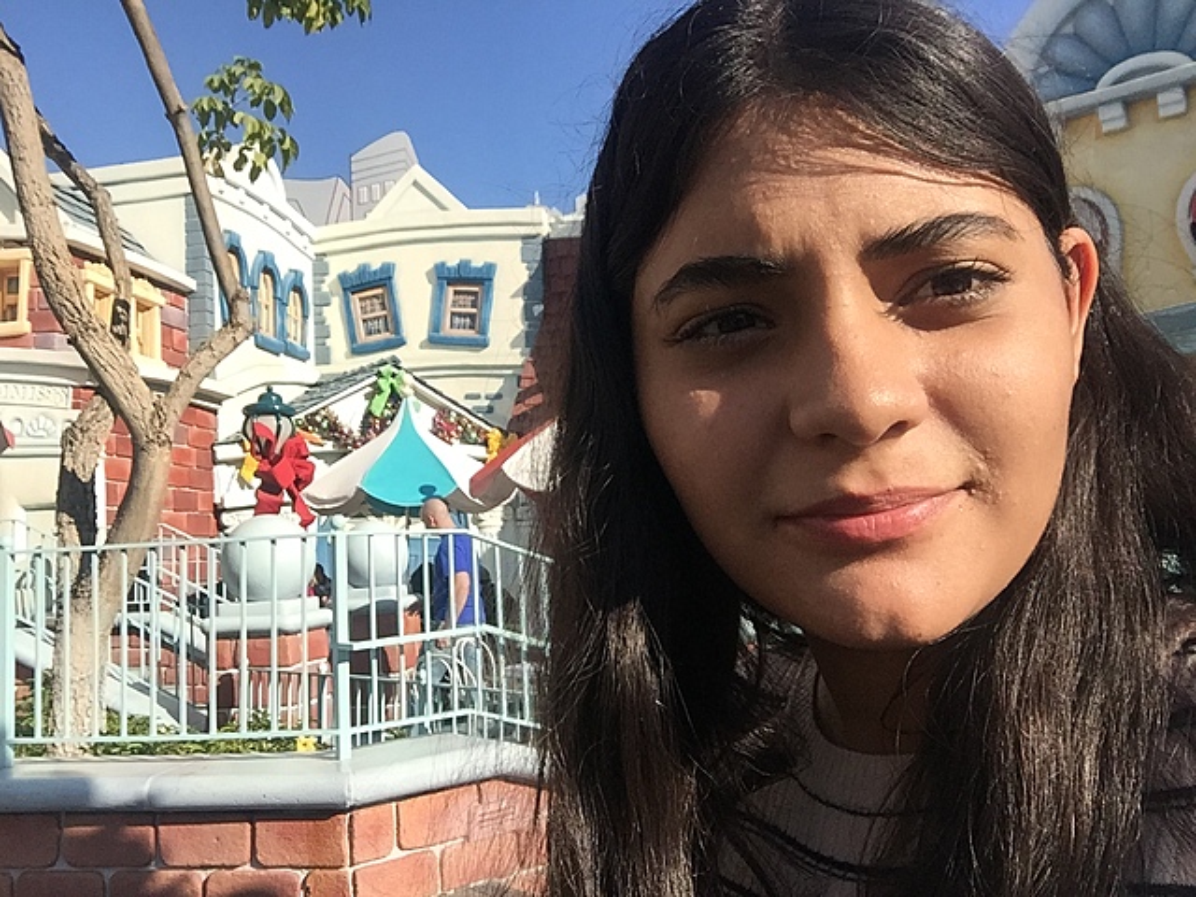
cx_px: 598
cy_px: 448
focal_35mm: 31
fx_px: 1071
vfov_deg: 45.4
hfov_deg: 58.4
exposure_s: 1/1353
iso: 32
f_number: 2.2
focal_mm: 2.65
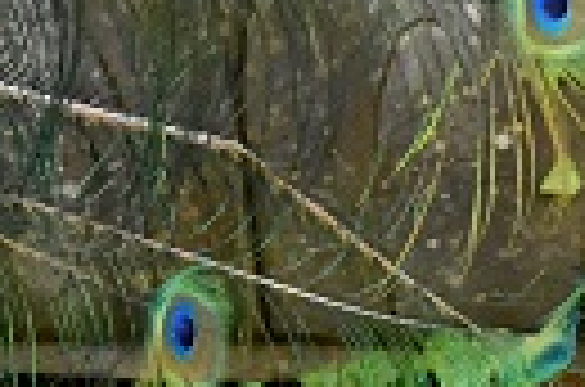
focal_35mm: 1388
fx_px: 22500
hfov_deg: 1.5
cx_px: -518
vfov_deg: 1.0
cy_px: -122
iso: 2200
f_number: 14
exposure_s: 1/125
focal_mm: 200
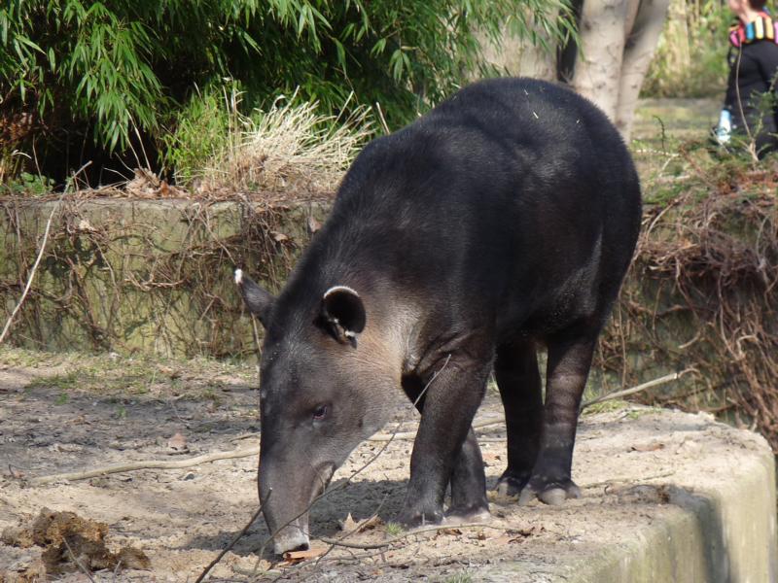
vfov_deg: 3.7
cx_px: 389
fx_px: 9057
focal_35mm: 403
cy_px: 292
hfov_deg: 4.9
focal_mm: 50.8
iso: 100
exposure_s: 1/200
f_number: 4
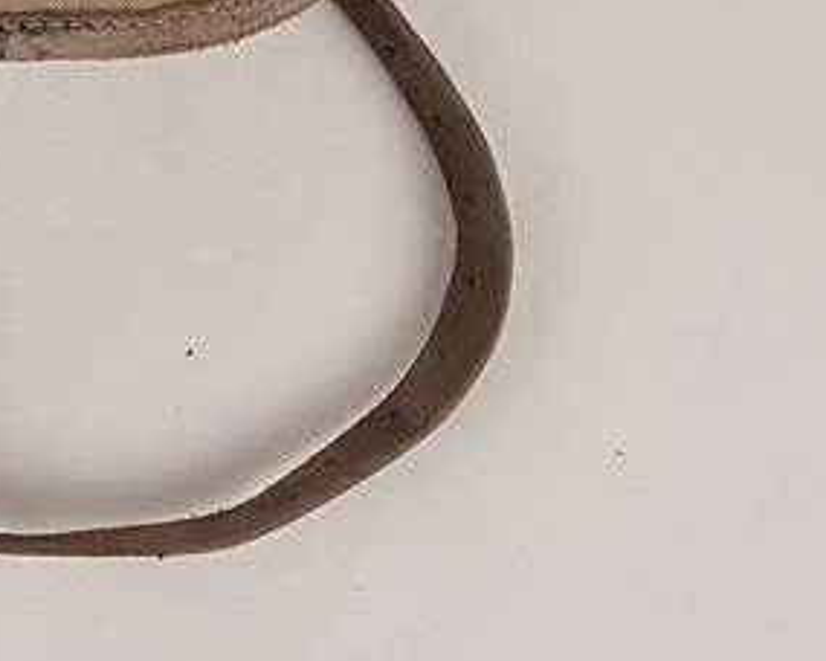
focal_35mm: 107
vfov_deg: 13.7
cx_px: -788
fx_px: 2616
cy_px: -284
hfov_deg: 14.9
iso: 200
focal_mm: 4.2
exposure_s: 1/50
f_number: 1.7
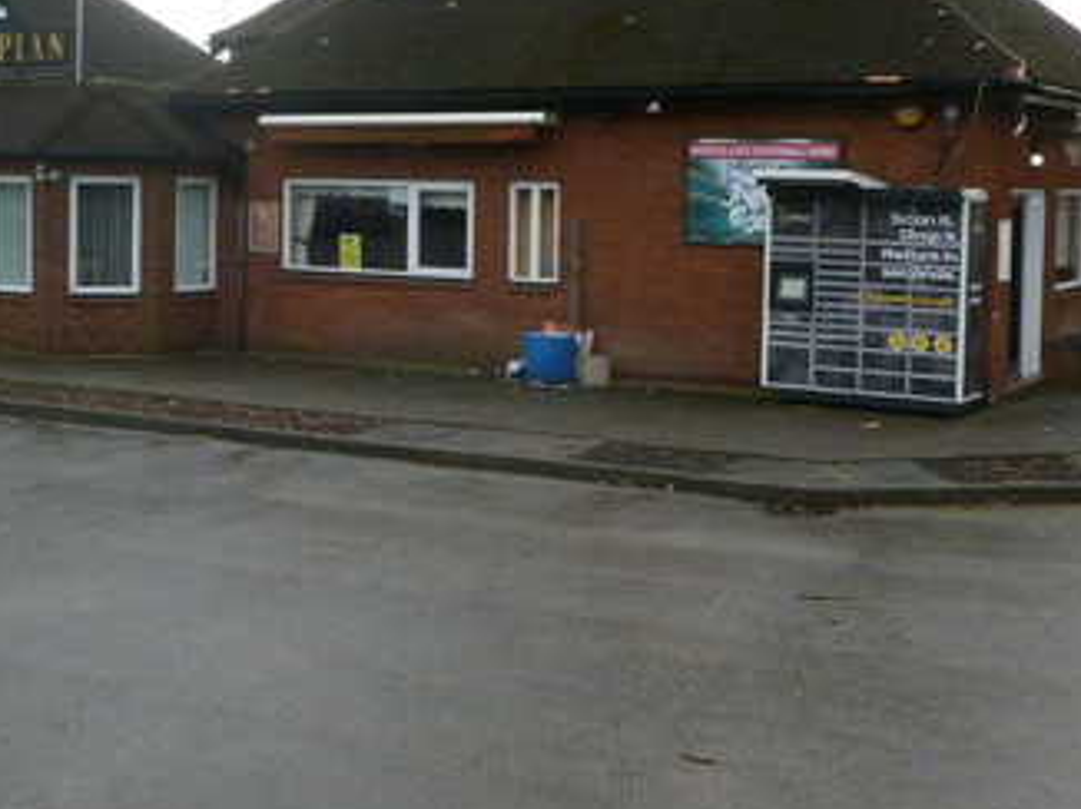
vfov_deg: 26.2
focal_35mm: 55
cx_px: 302
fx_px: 1716
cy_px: 219
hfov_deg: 34.4
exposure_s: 1/200
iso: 400
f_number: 3.3
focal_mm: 5
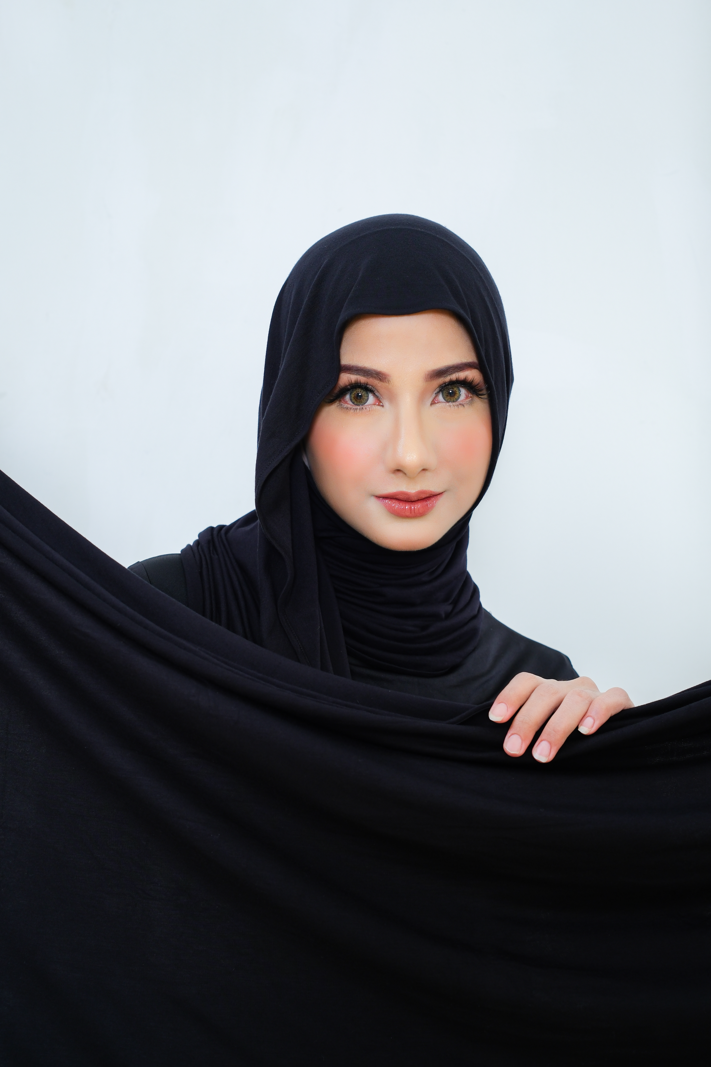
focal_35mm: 50
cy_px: 534
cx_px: 356
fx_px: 1481
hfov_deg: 27.0
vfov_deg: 39.6
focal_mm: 33
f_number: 4.5
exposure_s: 1/60
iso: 160
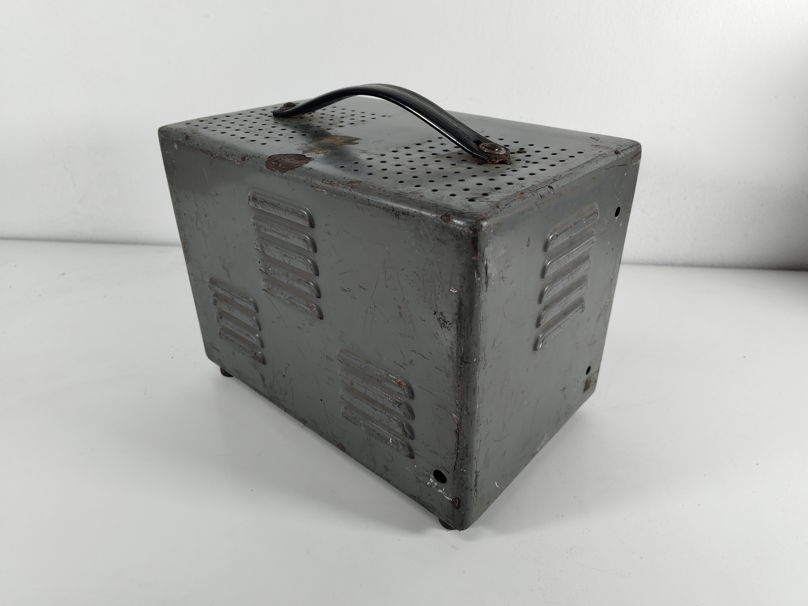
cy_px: 303
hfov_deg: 71.6
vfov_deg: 56.8
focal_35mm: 24
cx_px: 404
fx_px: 560
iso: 358
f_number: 1.88
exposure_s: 1/100
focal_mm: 5.56
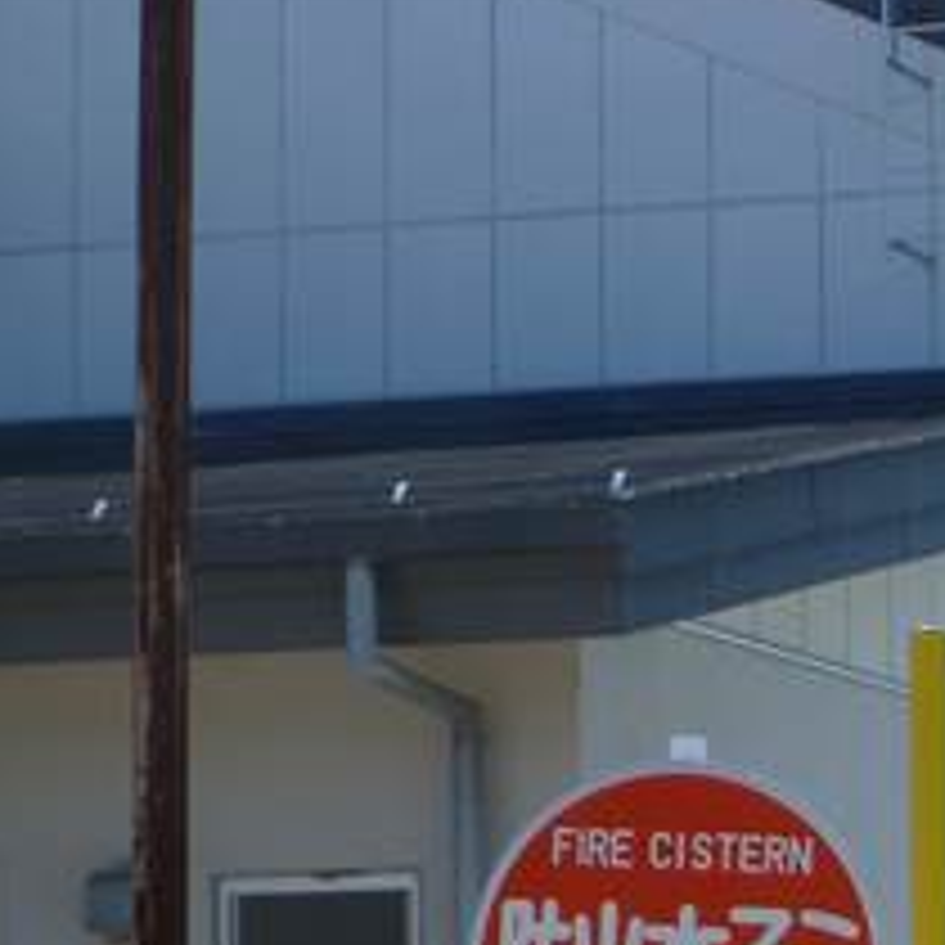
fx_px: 5714
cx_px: 1426
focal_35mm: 185
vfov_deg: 9.3
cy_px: 1318
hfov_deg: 9.2
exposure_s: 1/250
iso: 100
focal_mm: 9.8
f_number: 4.9
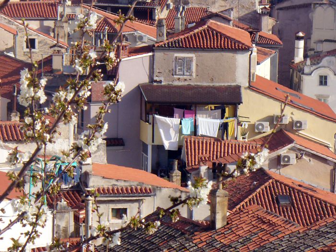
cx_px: 168
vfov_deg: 9.5
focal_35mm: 157
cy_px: 126
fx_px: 1524
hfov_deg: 12.6
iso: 200
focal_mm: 25.9
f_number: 8
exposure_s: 1/400
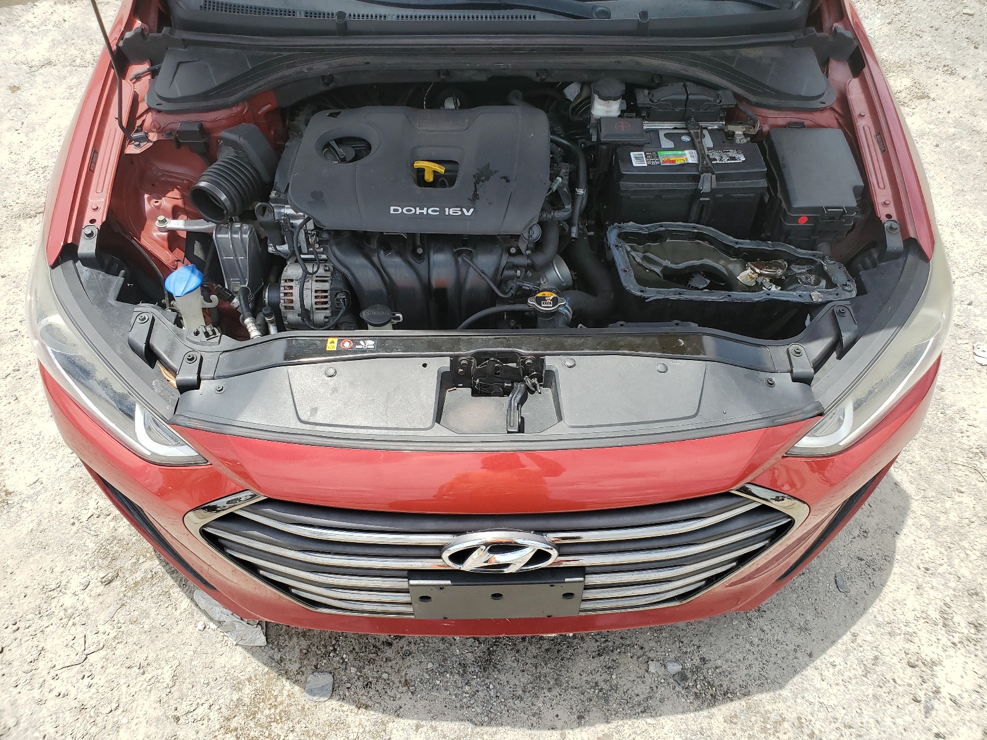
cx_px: 494
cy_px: 370
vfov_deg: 53.1
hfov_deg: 67.3
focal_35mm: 26
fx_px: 741
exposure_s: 1/1111
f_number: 1.5
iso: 50
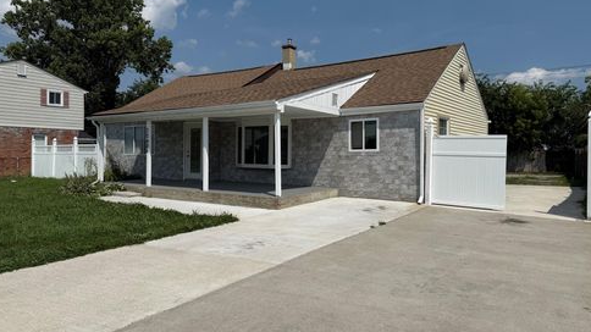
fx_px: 423
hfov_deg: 69.9
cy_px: 151
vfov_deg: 42.8
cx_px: 293
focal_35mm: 27
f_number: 1.78
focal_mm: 6.76
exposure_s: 1/14286
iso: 80
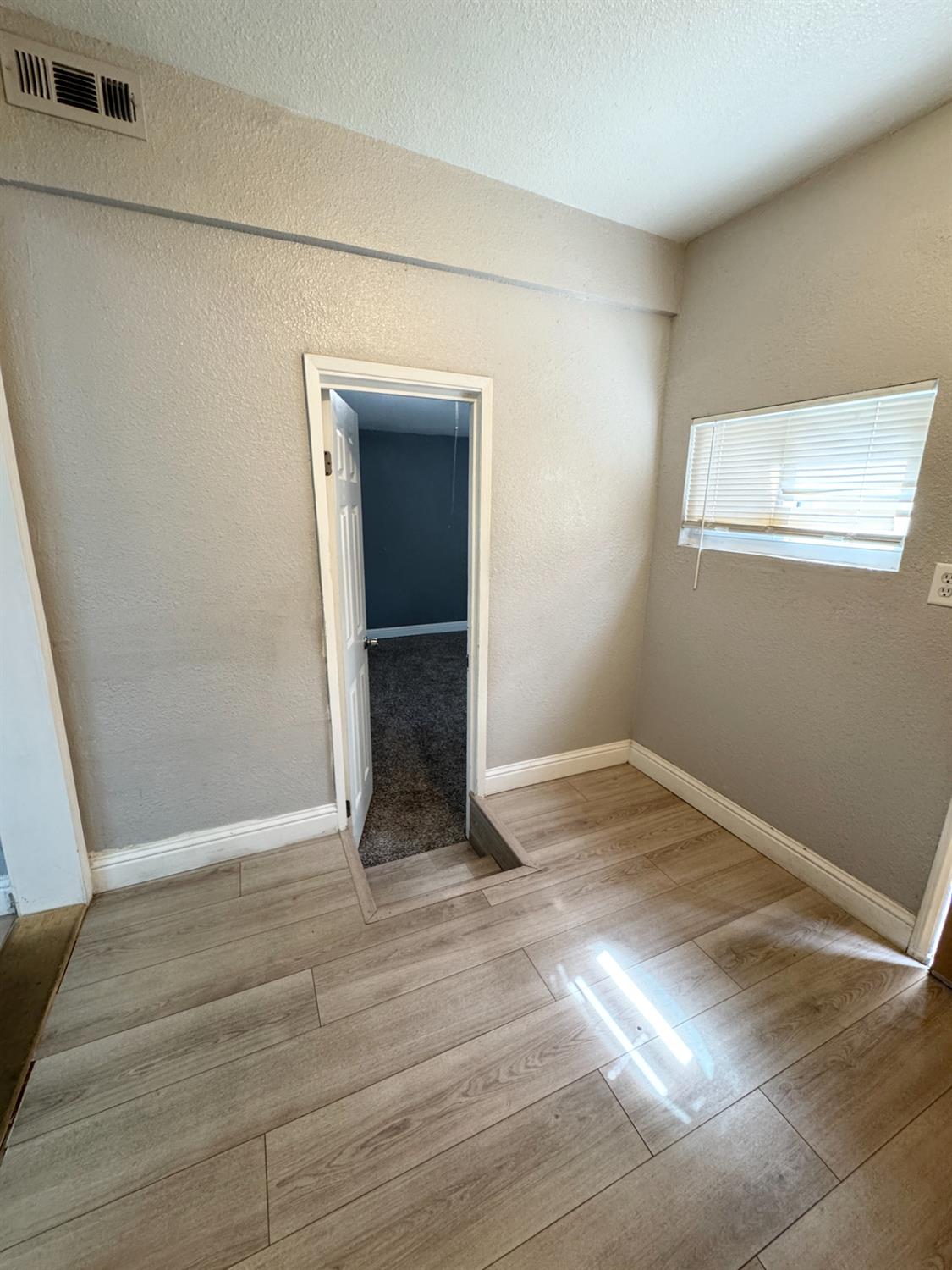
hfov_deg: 85.7
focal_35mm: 14
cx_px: 476
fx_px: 513
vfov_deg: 102.1
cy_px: 635
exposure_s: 1/60
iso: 250
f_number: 2.2
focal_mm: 2.22
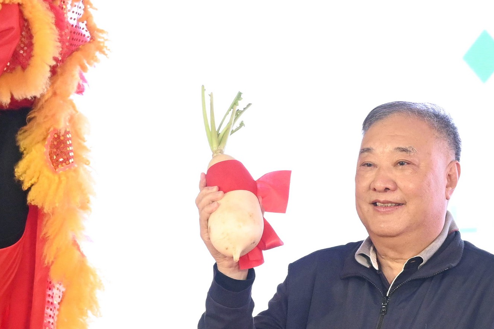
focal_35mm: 307
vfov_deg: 4.5
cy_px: 322
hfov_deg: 6.6
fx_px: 4212
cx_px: 673
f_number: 4
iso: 1400
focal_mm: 90
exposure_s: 1/125
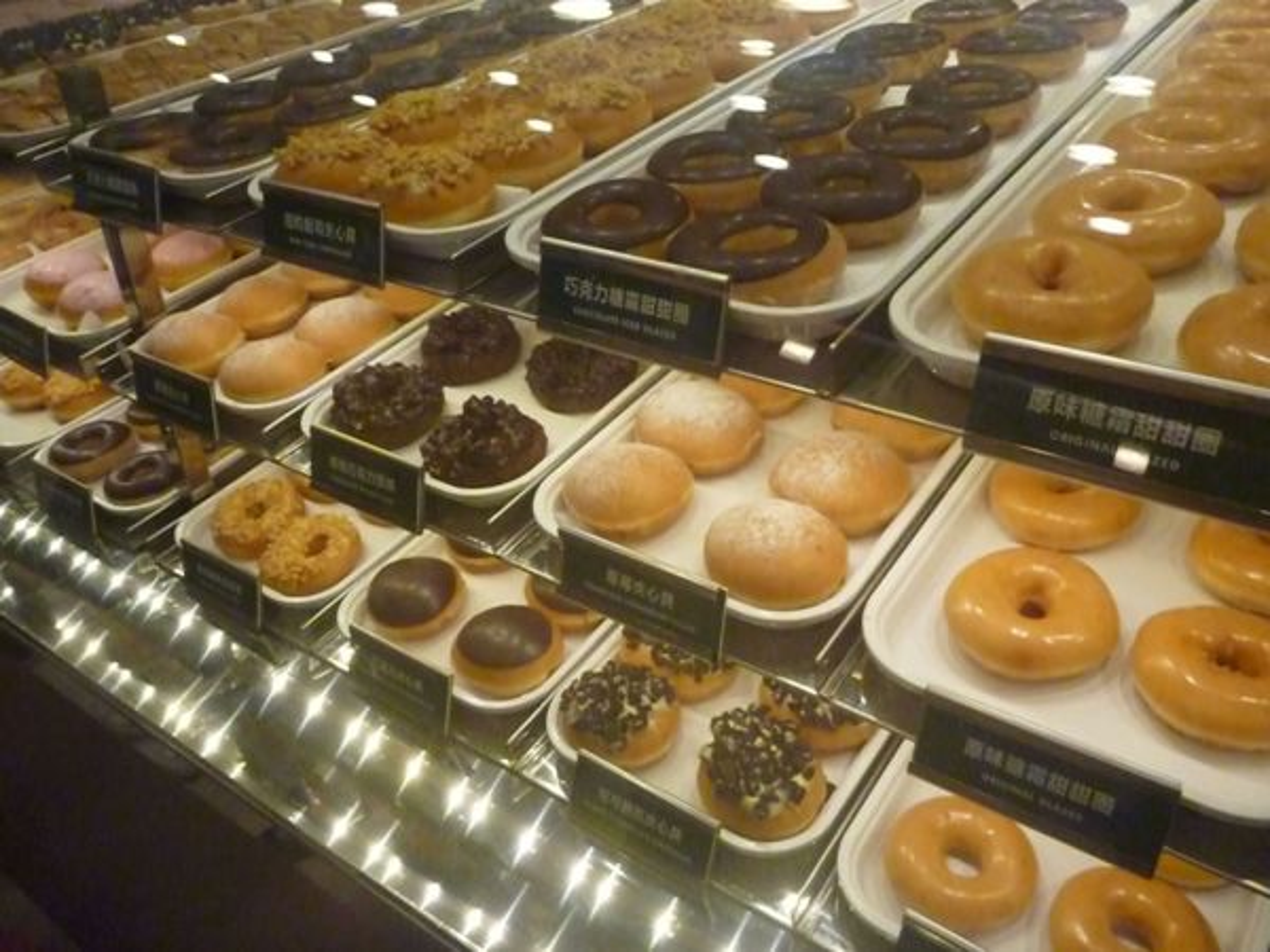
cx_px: 635
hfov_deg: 63.4
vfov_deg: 49.7
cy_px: 476
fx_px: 1027
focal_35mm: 28
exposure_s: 1/500
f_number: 3.3
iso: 1600
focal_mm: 5
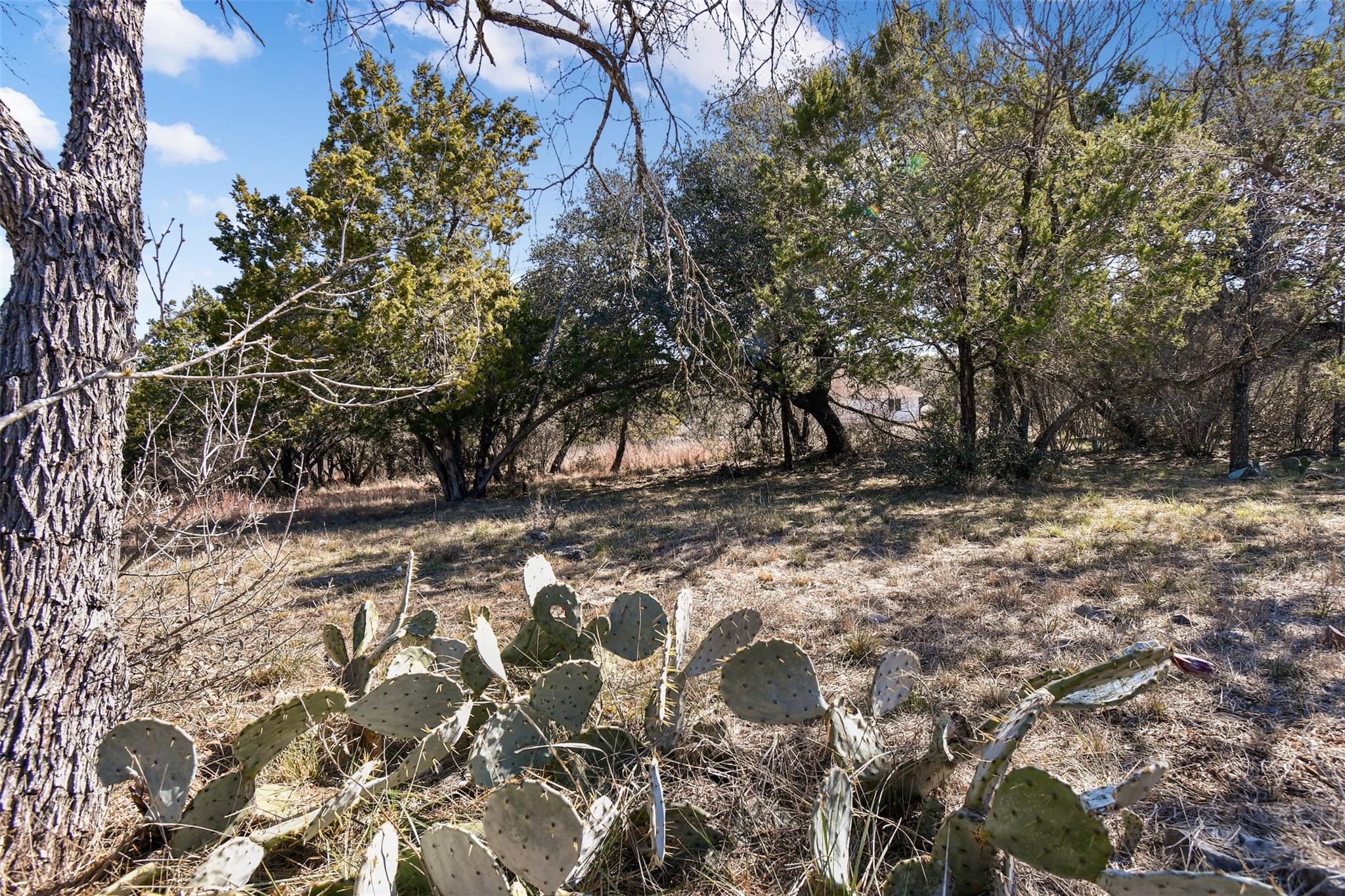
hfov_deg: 93.3
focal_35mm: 17
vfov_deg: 70.4
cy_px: 448
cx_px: 672
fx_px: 635
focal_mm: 11.5
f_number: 7.1
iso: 200
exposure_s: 1/250
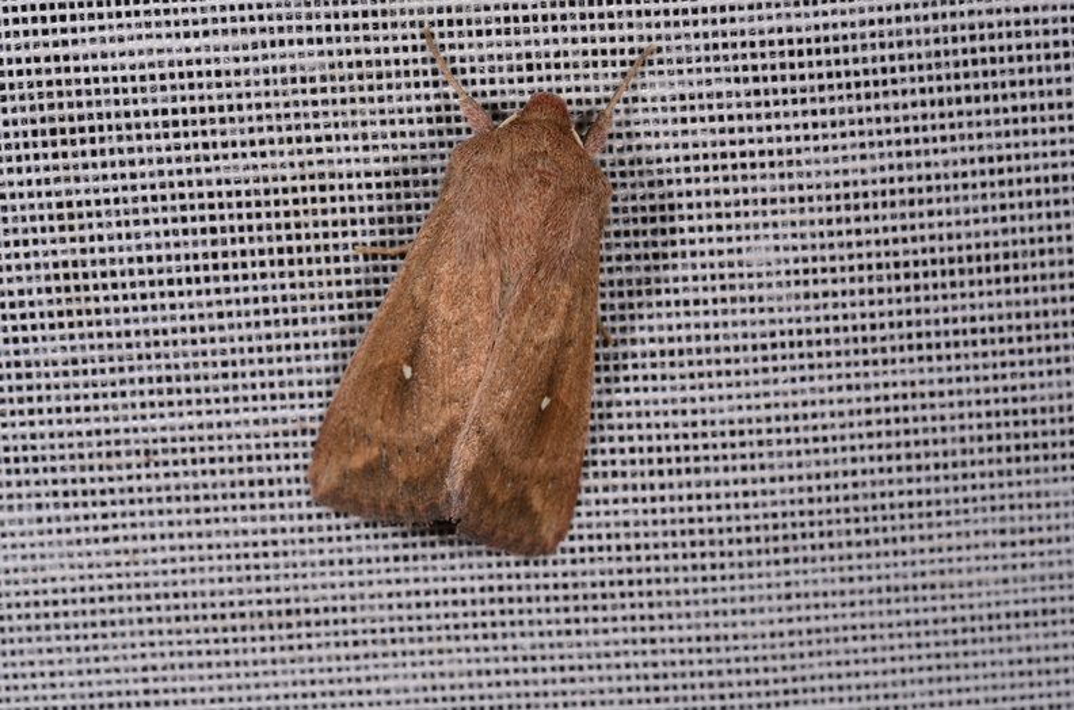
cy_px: 355
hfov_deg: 16.1
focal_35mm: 128
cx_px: 537
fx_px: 3795
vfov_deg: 10.7
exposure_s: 1/60
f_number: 25
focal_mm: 85
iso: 100
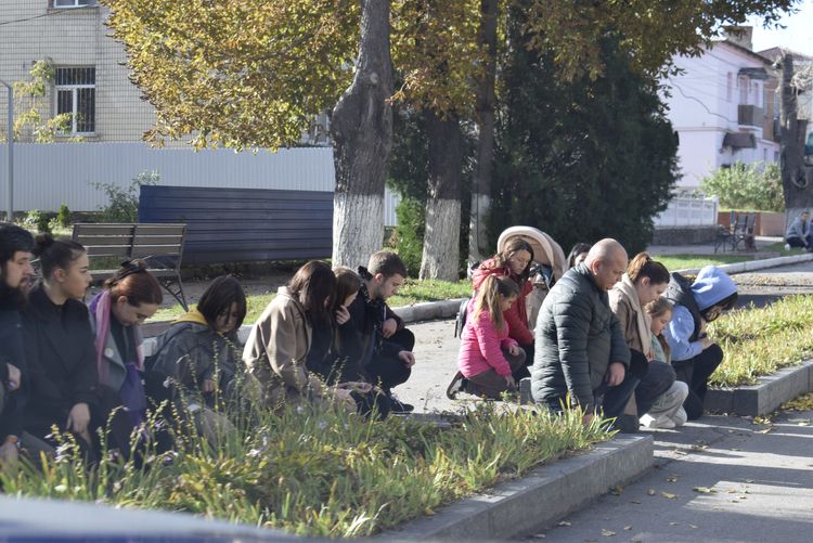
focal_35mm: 82
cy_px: 272
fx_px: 1864
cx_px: 406
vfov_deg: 16.6
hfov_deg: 24.6
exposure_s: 1/250
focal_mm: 55
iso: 400
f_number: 8
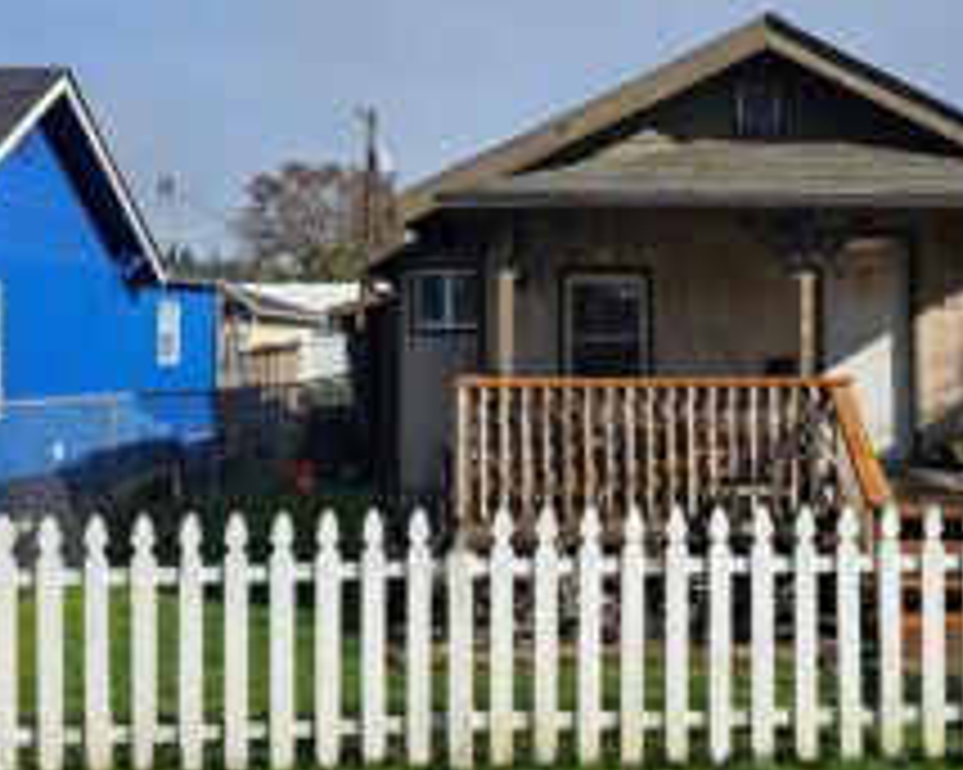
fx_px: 1196
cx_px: 657
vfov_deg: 35.5
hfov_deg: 43.1
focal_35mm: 42
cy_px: 306
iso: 10
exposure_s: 1/843
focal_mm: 6.3
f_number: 1.7
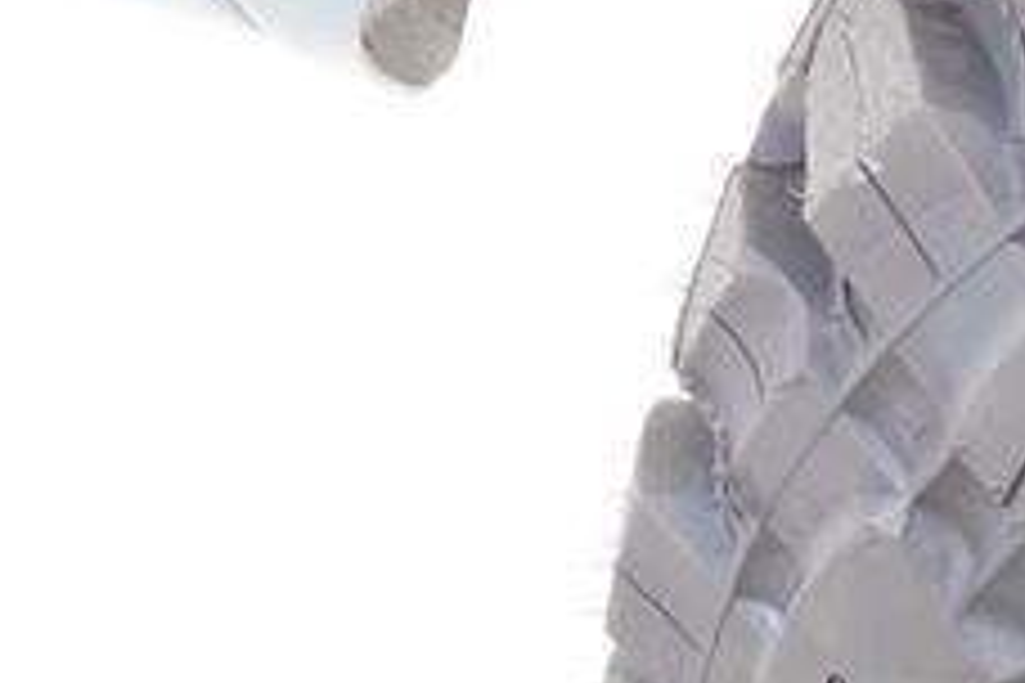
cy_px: 395
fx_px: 3075
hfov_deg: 14.4
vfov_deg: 12.7
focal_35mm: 108
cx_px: 2257
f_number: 4
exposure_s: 1/60
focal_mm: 16
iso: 250
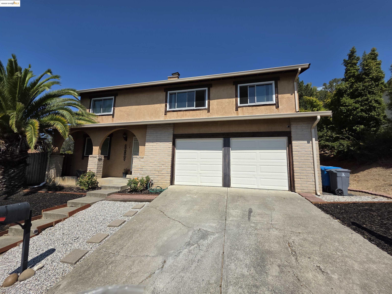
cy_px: 147
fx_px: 147
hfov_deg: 106.2
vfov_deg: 89.9
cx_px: 196
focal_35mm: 13
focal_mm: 2.2
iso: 40
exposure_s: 1/3168
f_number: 1.9
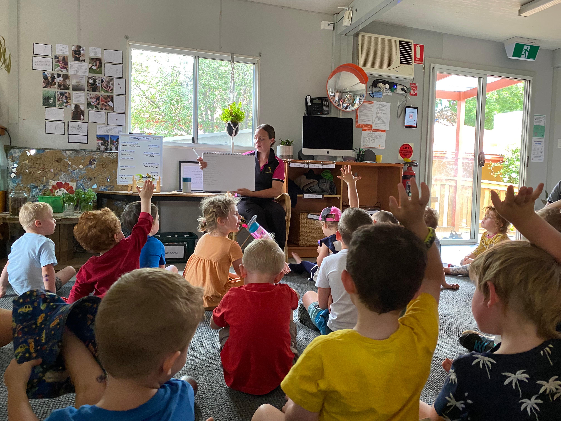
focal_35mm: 26
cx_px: 280
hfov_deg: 67.3
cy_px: 210
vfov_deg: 53.1
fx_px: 421
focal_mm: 4.25
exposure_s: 1/60
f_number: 1.8
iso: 250
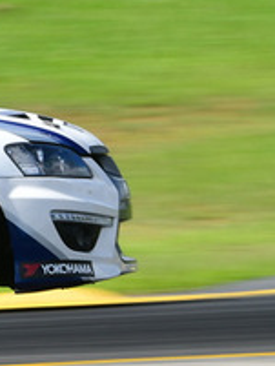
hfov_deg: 1.3
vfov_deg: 1.7
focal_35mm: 1146
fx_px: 12126
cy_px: -46
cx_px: -450
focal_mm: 200
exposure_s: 1/80
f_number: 14
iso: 100
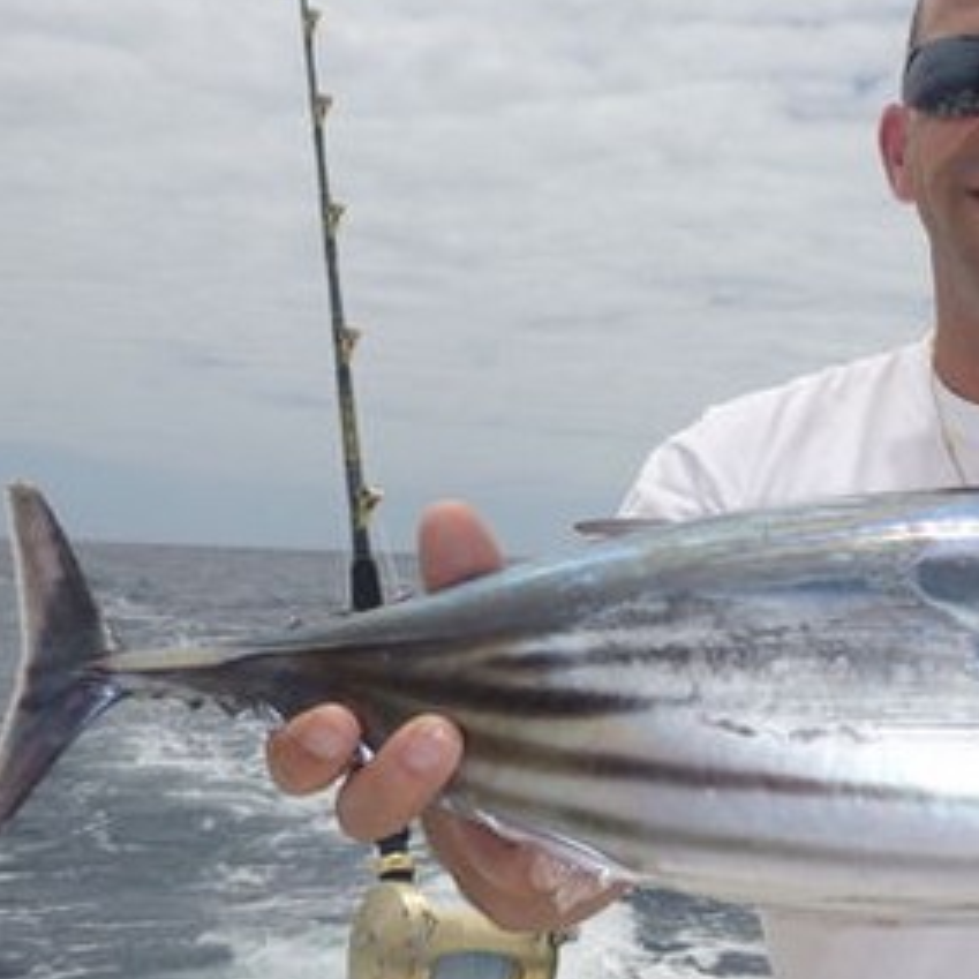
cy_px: 547
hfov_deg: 29.5
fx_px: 1760
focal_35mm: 55
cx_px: 920
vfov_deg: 31.1
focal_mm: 4.9
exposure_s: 1/320
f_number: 10
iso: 100
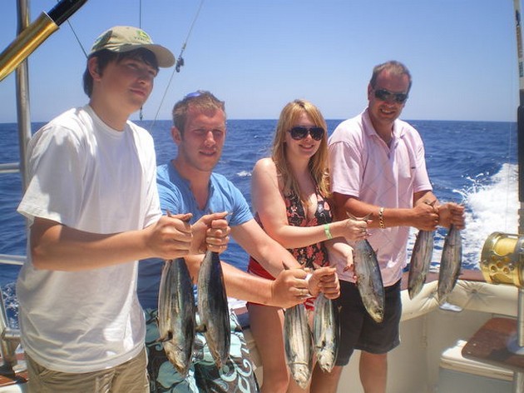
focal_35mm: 36
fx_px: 545
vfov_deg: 39.6
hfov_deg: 51.4
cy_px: 196
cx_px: 262
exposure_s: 1/400
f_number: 4.6
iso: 50
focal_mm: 6.3
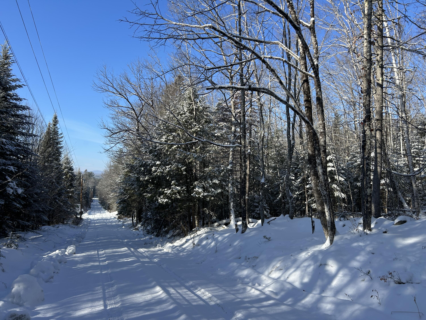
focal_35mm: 26
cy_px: 160
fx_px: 320
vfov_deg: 53.1
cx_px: 213
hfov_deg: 67.3
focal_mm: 5.7
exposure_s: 1/2299
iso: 50
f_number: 1.5
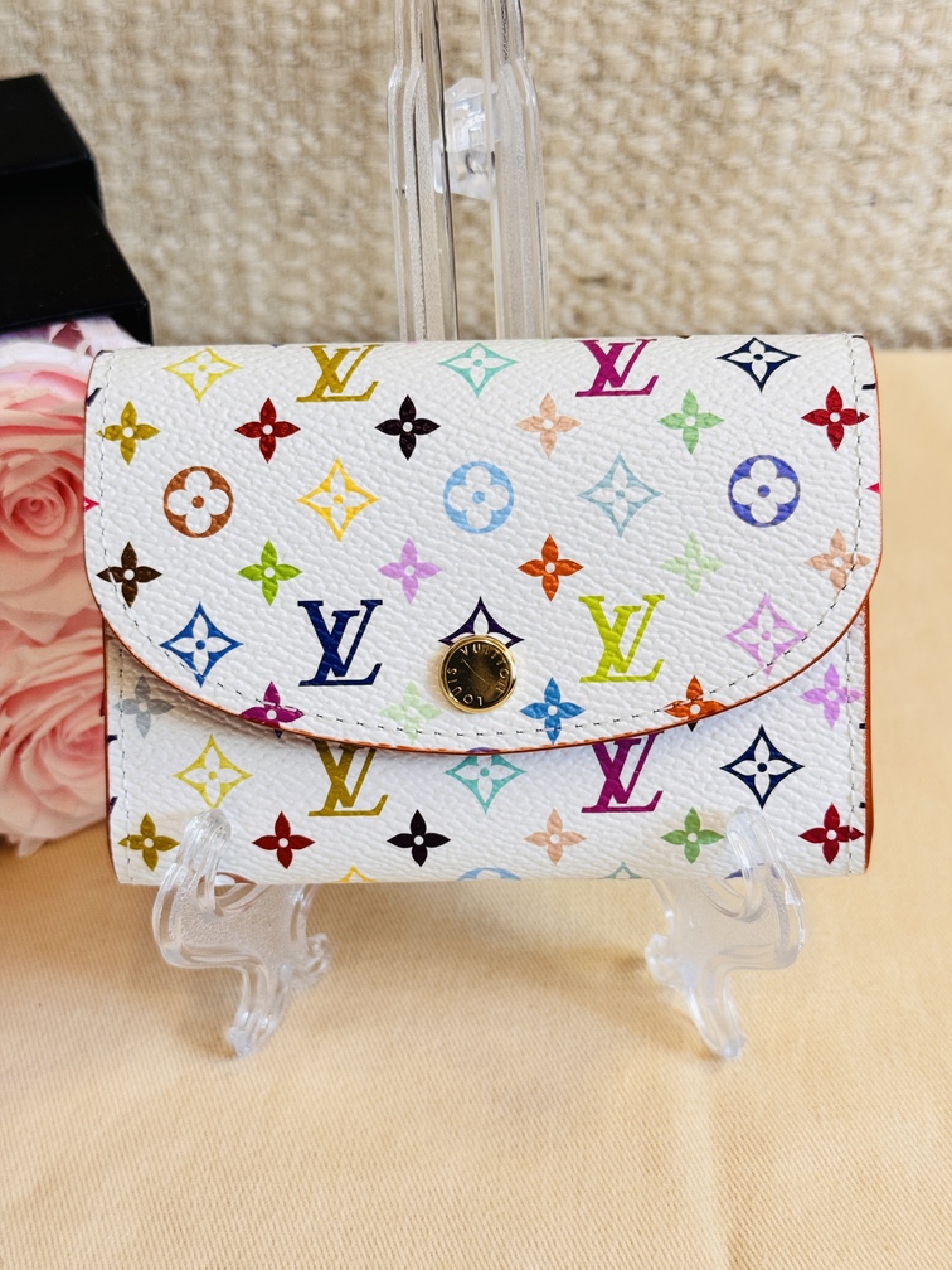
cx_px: 476
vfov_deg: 39.7
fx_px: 1760
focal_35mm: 48
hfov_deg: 30.3
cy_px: 635
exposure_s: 1/50
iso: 50
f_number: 1.78
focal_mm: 6.76
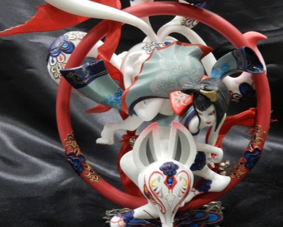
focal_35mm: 50
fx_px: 419
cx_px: 140
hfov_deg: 37.3
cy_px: 88
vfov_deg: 30.2
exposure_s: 1/10
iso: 400
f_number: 4
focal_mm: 6.7
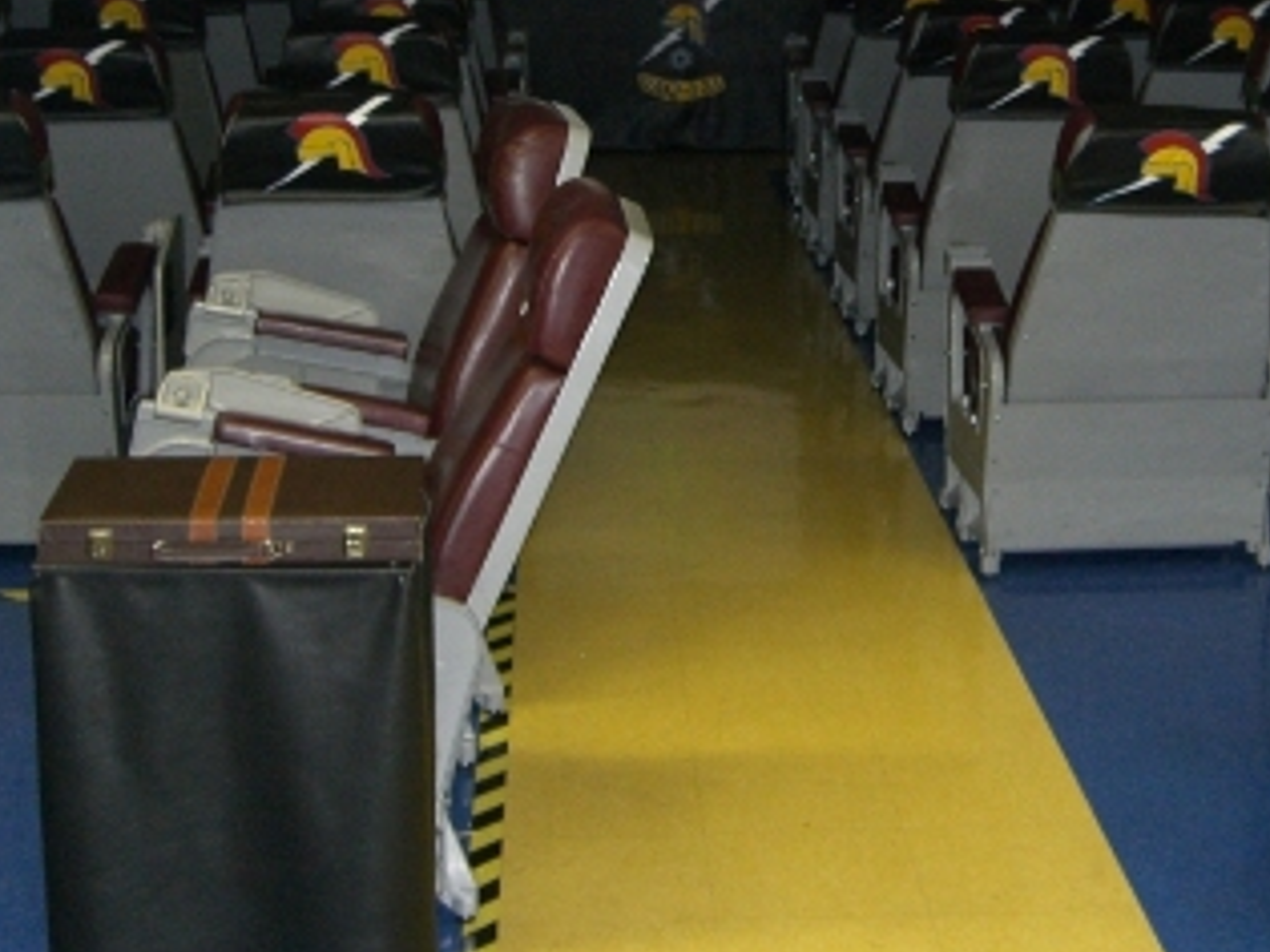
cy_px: 125
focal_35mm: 68
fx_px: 2494
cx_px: 865
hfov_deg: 28.4
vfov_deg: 21.2
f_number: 2.8
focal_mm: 7.9
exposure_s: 1/60
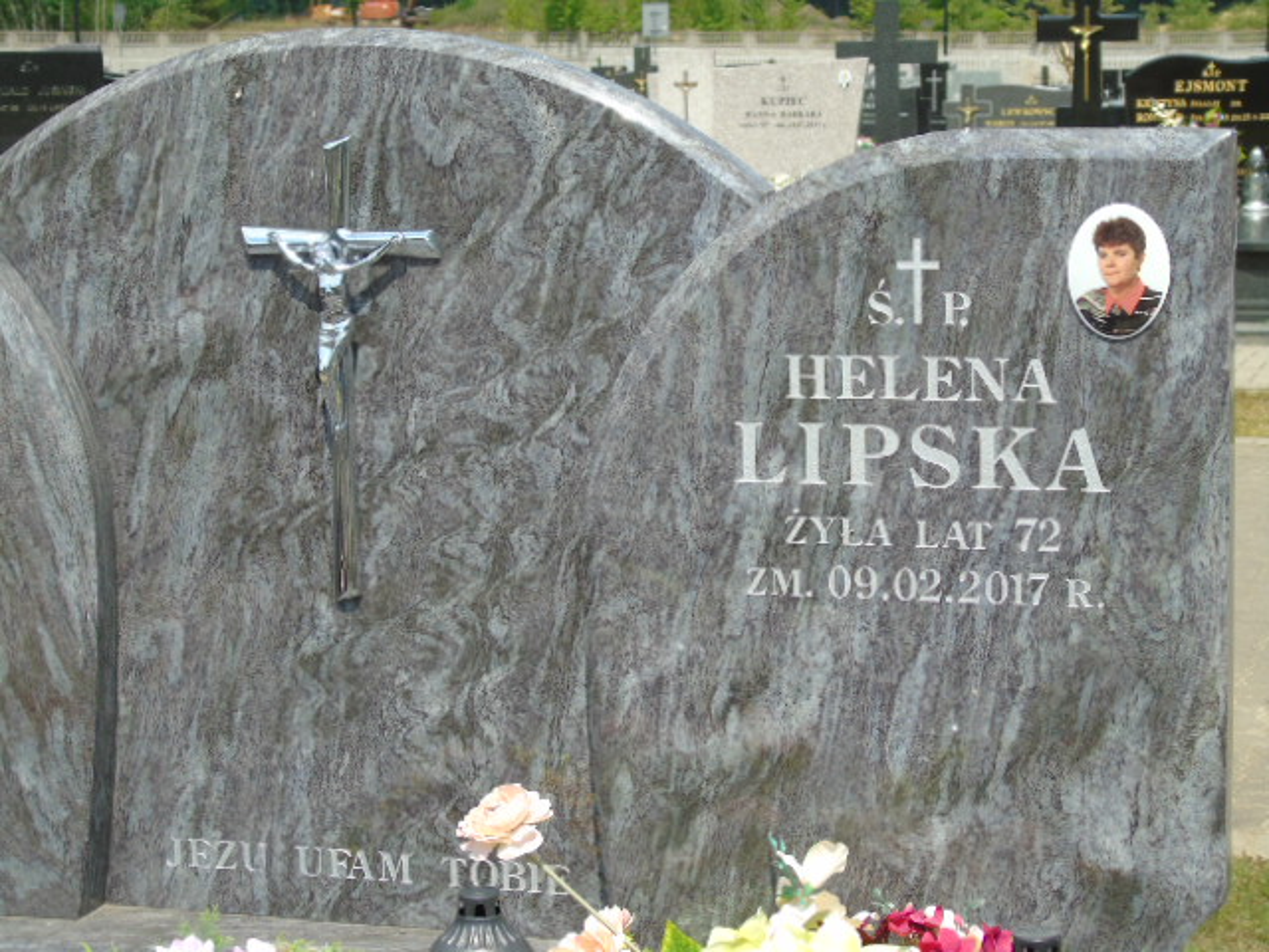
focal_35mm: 82
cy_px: 476
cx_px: 634
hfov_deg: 23.8
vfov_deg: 18.0
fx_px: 3006
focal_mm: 15
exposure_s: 1/500
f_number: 4.1
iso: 80
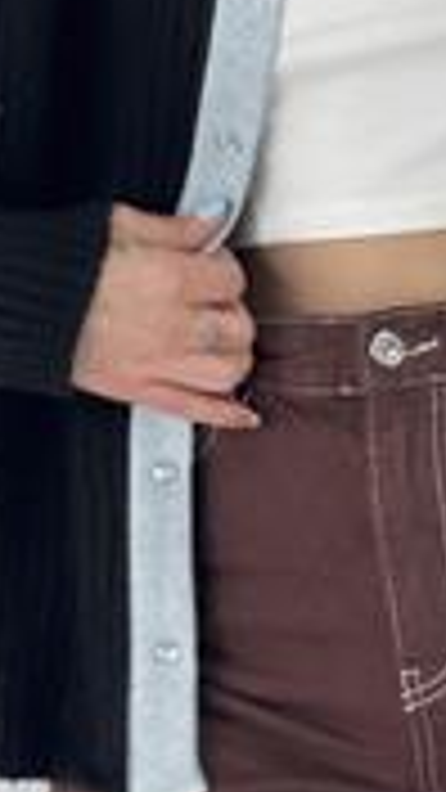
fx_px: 3322
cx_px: 437
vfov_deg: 13.3
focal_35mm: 158
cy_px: -97
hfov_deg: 7.6
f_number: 1.78
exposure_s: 1/100
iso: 50
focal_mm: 6.76
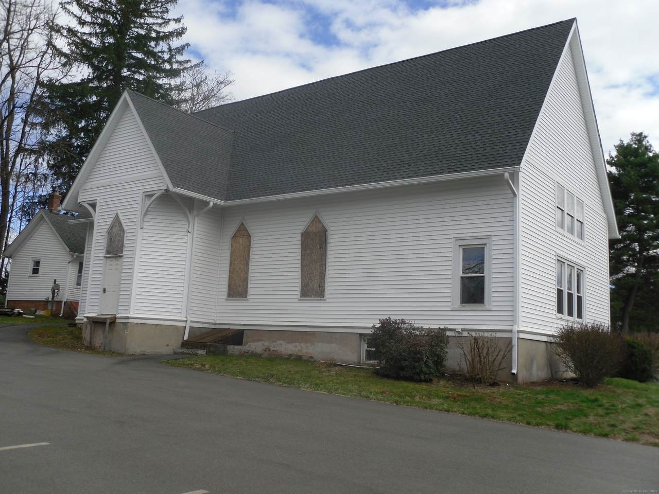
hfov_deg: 42.1
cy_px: 247
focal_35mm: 45
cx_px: 330
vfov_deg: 32.2
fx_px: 857
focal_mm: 6.3
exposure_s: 1/197
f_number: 8.2
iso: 80
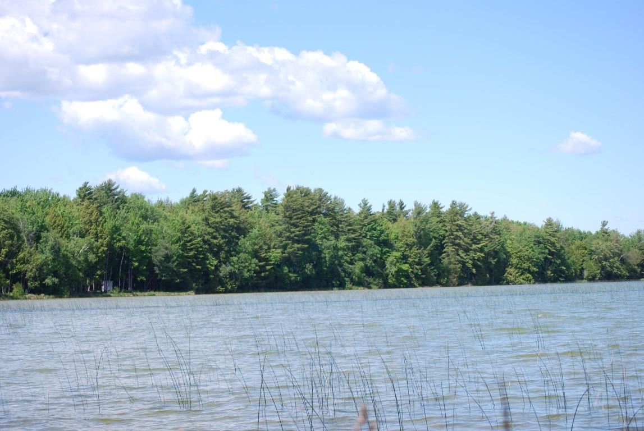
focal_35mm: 82
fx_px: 1478
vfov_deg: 16.6
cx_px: 322
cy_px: 216
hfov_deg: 24.6
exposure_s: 1/200
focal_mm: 55
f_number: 7.1
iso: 100
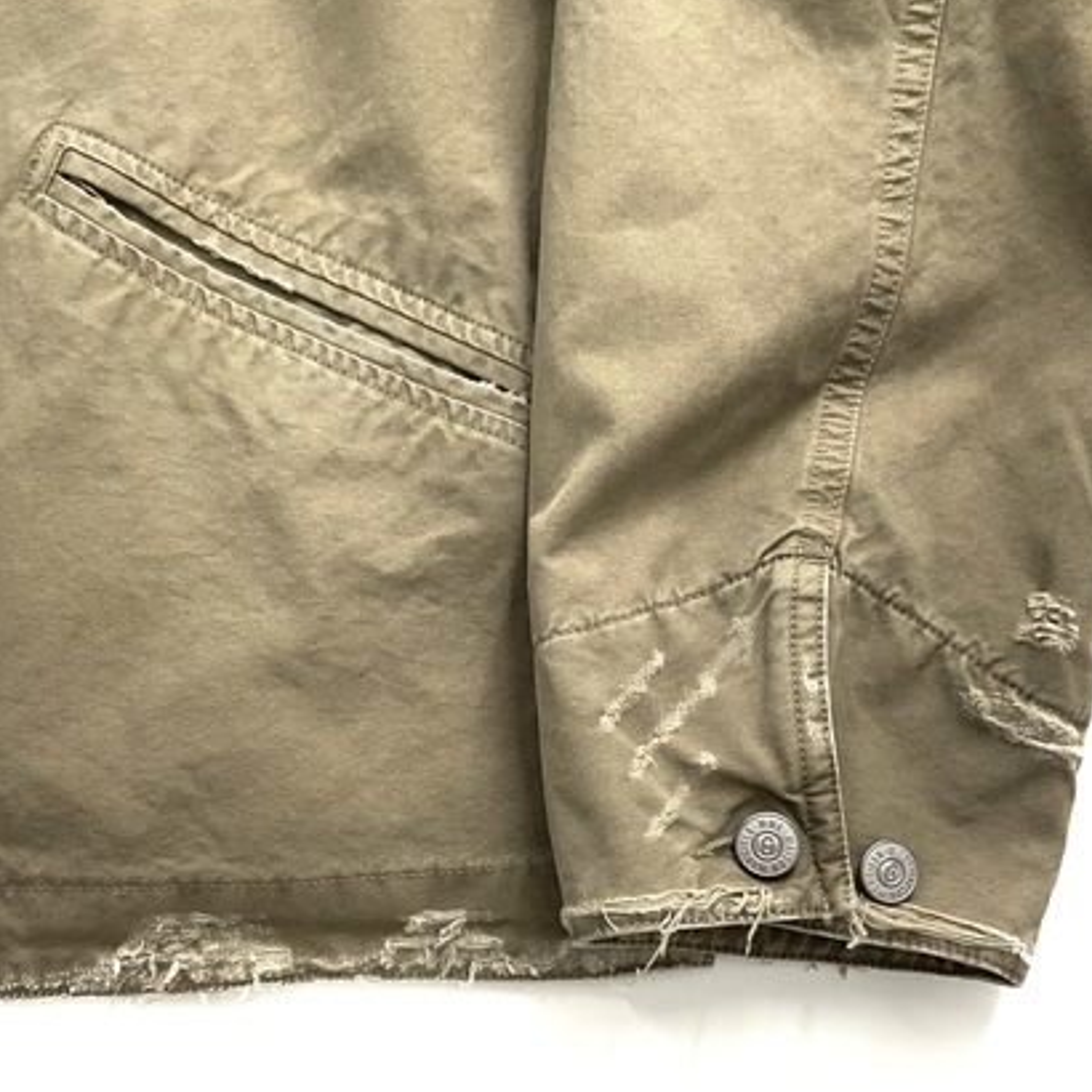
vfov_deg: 41.4
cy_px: 706
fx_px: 1428
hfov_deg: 41.8
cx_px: 487
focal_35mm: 40
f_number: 1.8
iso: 64
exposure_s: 1/120
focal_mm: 3
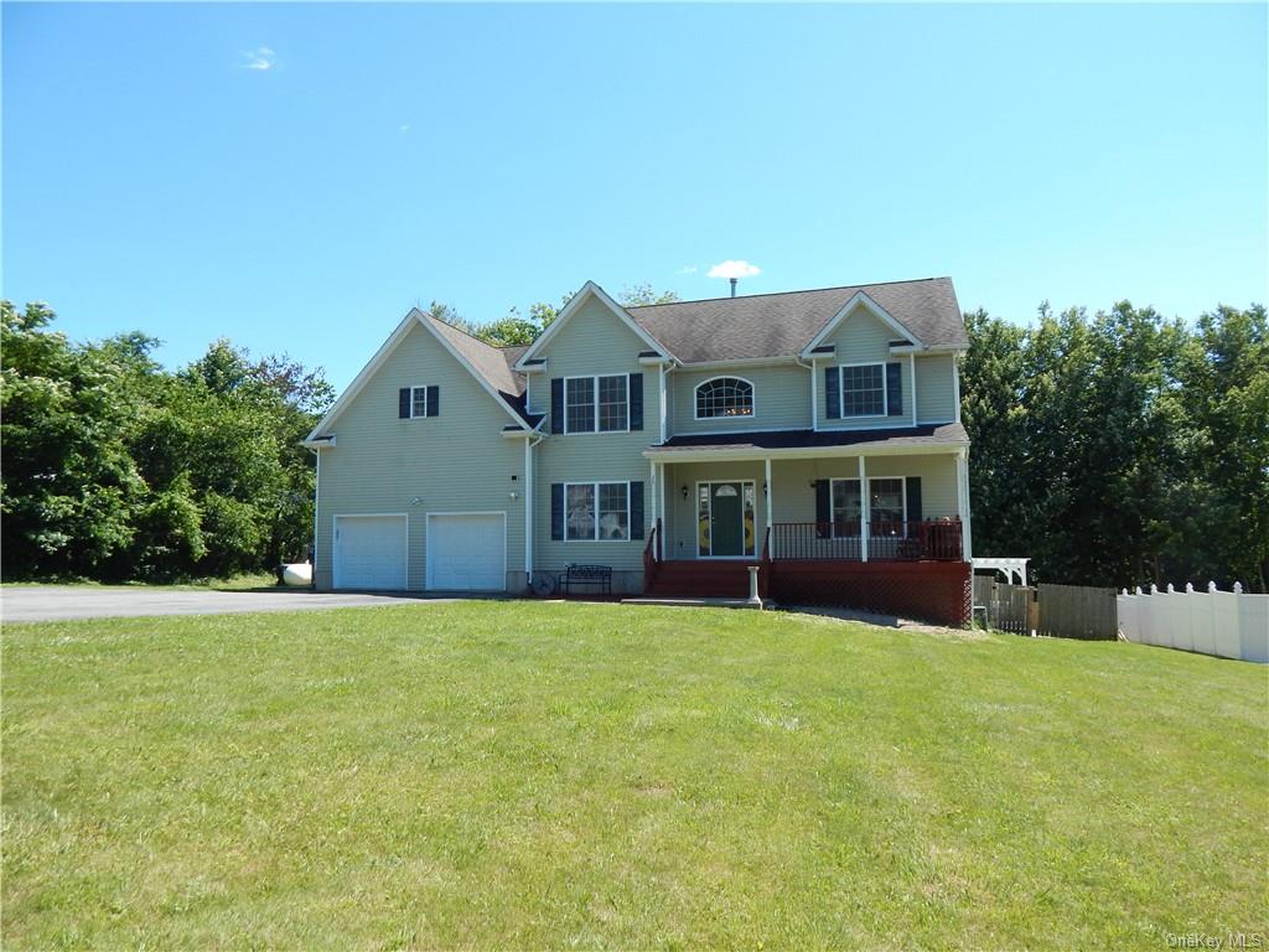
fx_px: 807
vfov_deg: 61.1
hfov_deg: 76.4
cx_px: 634
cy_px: 476
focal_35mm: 22
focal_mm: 4
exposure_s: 1/500
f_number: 6
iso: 180
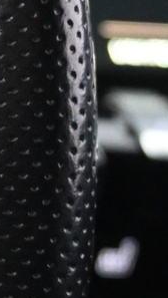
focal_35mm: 170
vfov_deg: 12.7
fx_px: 1347
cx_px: -308
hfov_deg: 6.6
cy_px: 148
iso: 4500
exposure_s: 1/30
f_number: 3.8
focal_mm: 20
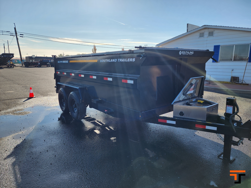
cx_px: 126
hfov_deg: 73.9
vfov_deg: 58.9
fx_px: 167
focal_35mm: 23
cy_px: 94
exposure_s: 1/848
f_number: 1.8
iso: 12
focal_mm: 6.4
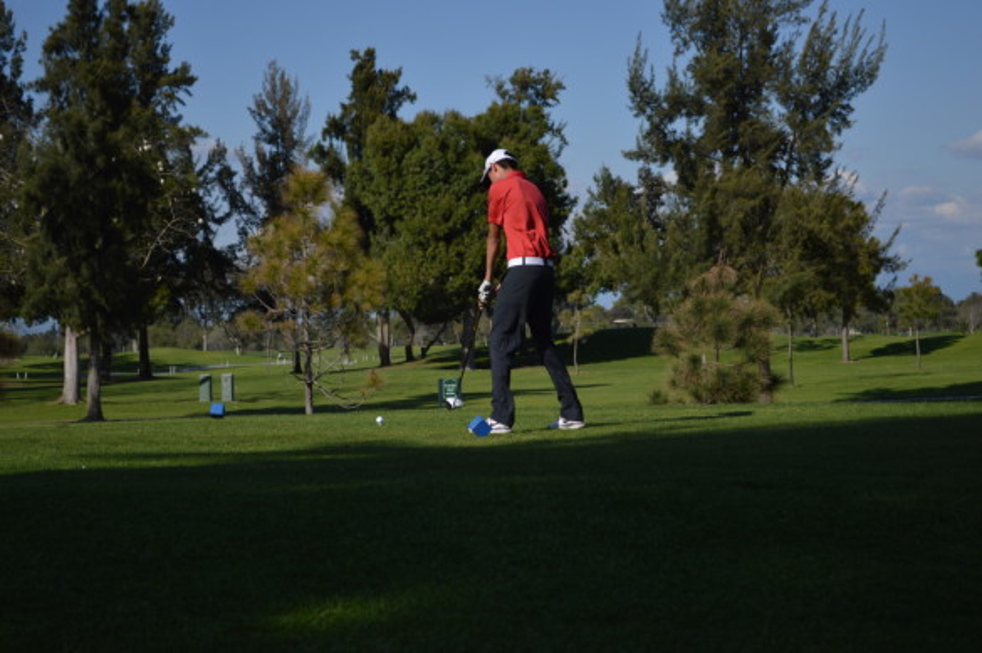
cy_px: 326
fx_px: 2248
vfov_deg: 16.5
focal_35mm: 82
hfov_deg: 24.6
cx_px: 491
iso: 100
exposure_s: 1/1000
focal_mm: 55
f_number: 5.6
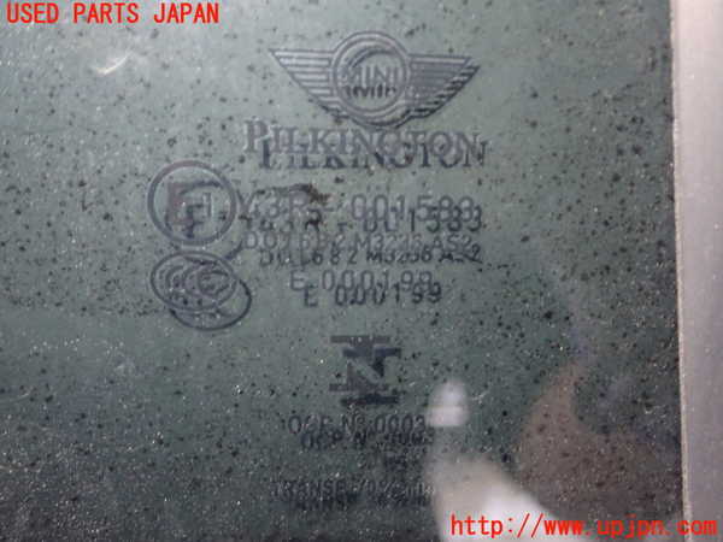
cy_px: 271
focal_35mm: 43
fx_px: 898
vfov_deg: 33.6
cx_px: 362
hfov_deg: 43.9
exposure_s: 1/15
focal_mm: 7.86
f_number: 2.9
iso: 800
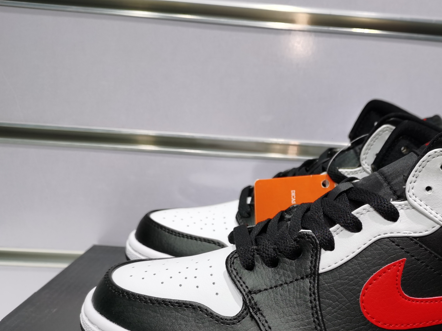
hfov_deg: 42.4
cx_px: 337
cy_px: 224
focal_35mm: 43
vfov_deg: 33.3
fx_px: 549
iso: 50
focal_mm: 5.58
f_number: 1.8
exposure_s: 1/466
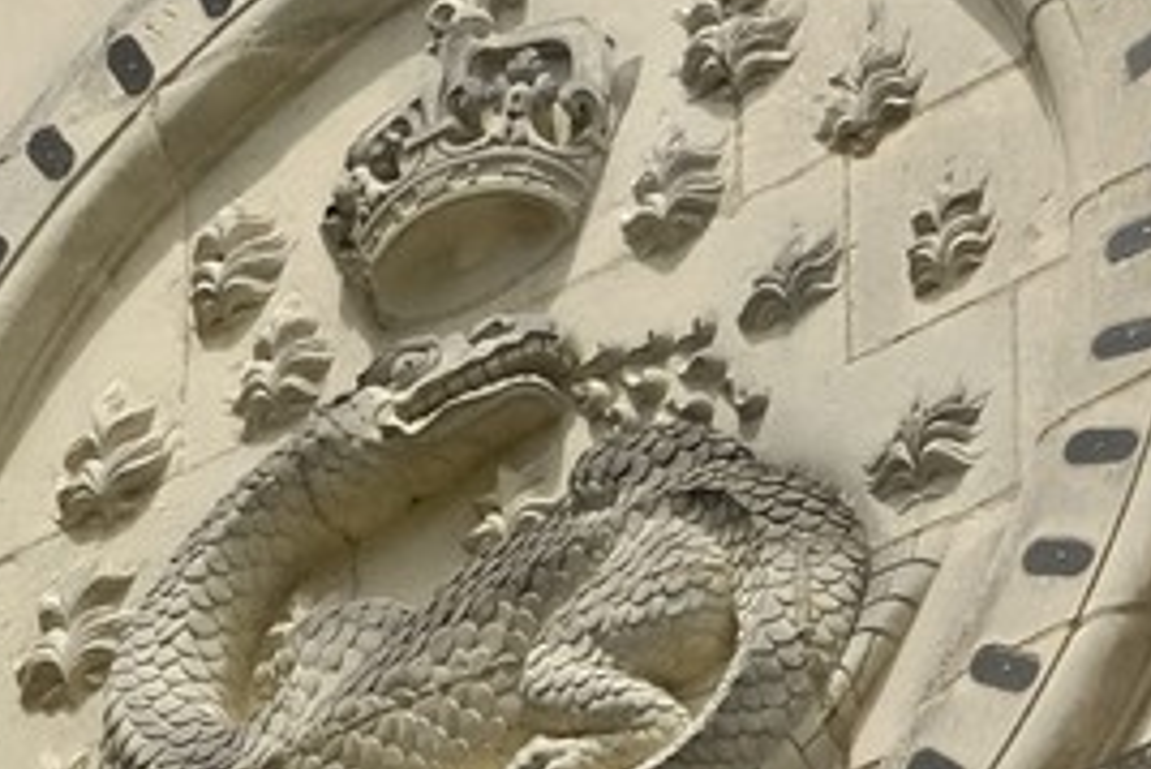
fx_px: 19993
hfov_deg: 3.3
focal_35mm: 625
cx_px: 631
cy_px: 2148
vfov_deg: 2.2
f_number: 8
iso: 100
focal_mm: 70
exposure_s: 1/160
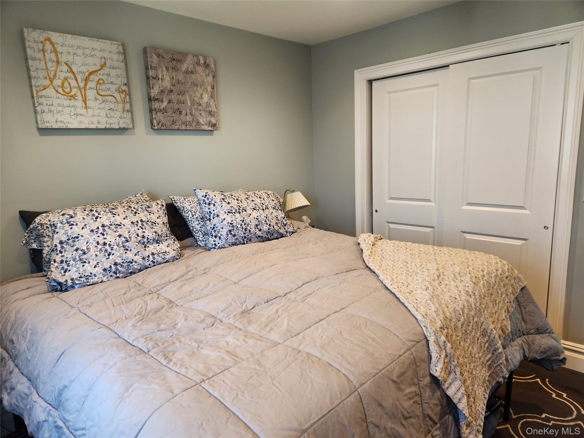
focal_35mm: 23
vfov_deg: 58.9
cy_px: 219
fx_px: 388
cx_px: 292
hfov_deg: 73.9
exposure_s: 1/120
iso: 200
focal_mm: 5.4
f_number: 1.8
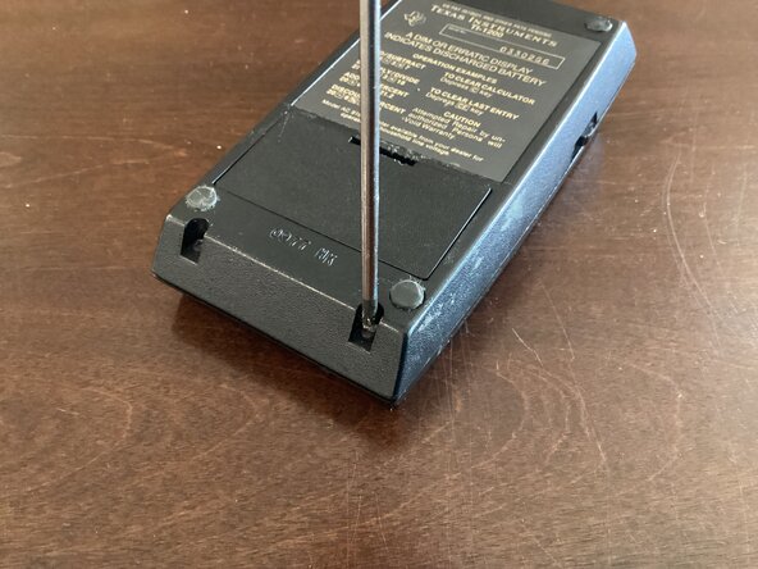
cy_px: 284
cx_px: 379
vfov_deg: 45.4
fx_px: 679
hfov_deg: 58.4
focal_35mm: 31
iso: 640
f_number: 2.4
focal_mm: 3.3
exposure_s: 1/20
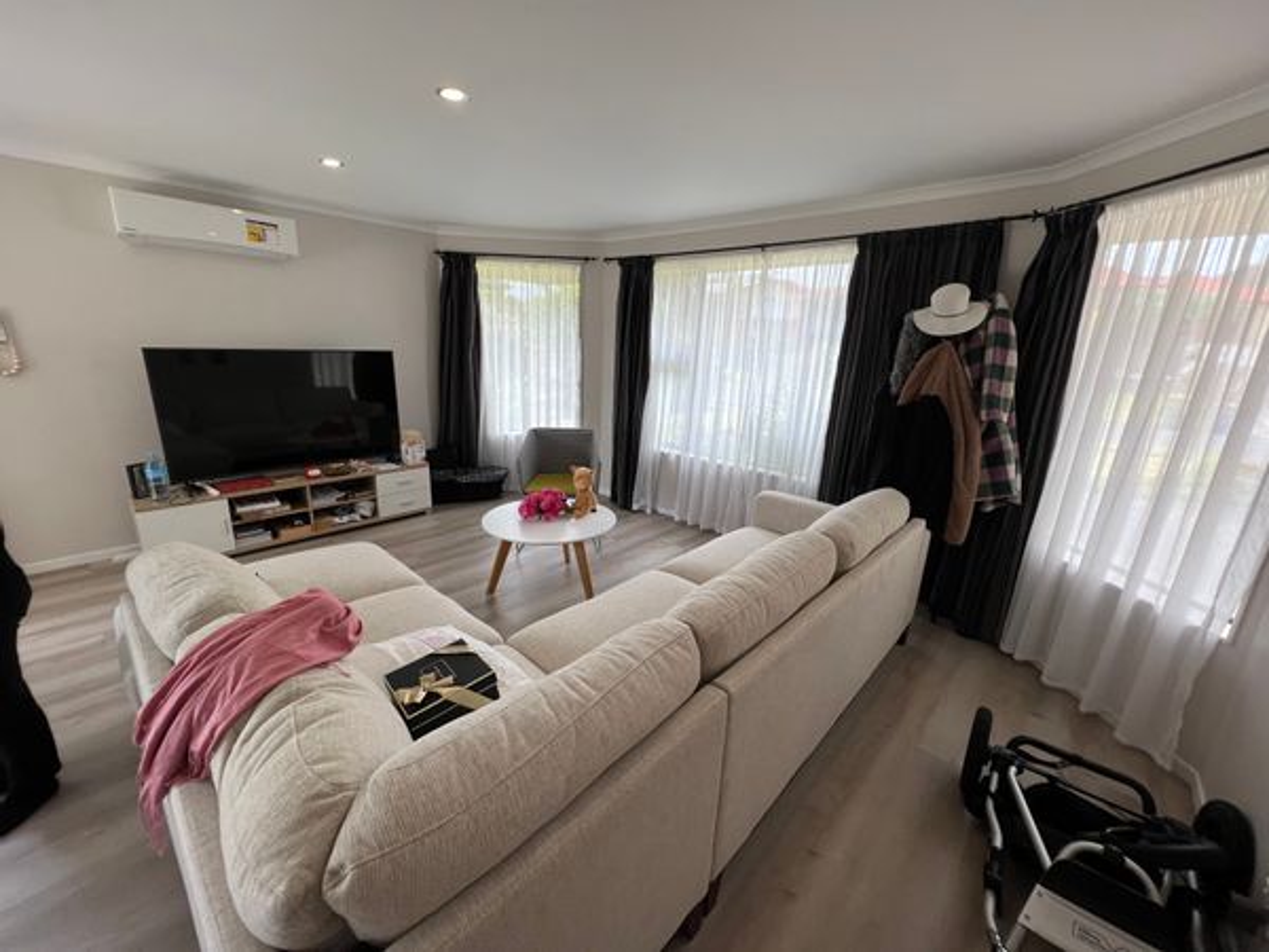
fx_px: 477
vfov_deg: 89.9
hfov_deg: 106.2
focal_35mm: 13
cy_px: 476
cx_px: 634
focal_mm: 1.57
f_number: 1.8
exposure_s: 1/162
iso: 32
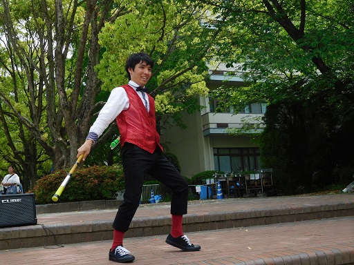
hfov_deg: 46.8
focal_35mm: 40
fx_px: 409
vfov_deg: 36.0
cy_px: 132
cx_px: 177
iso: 125
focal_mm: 7.1
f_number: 3.9
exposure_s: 1/400
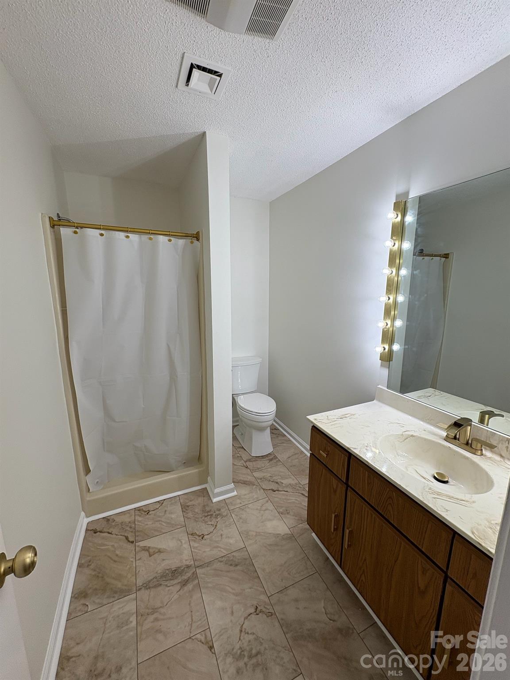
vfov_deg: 102.1
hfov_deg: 85.7
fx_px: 275
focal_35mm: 14
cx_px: 255
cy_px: 340
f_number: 2.2
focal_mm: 2.22
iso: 50
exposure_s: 1/120
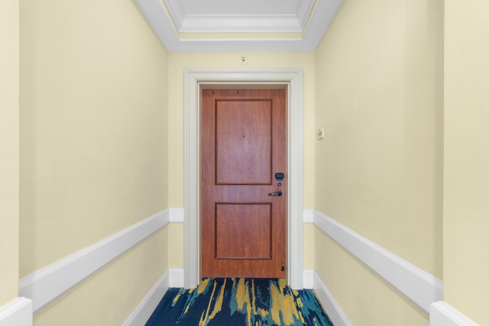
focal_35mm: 15
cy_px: 163
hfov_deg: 100.4
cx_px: 244
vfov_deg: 77.3
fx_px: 204
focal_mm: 10
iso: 100
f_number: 4.5
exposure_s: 1/5
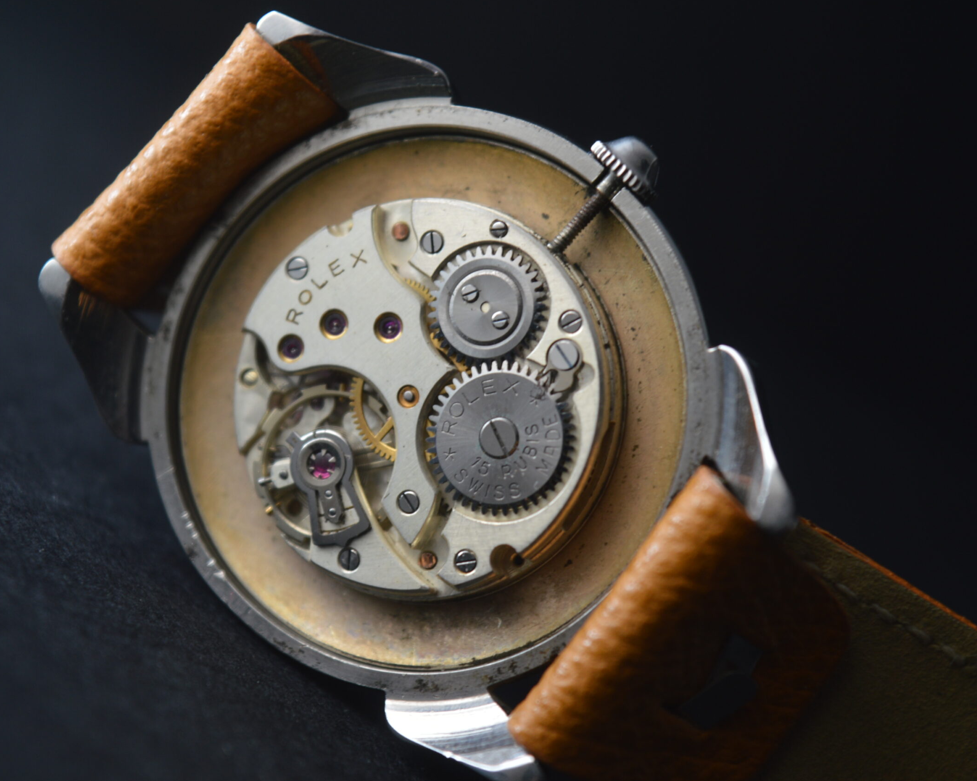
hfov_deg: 20.5
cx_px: 431
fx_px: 2705
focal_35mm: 94
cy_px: 390
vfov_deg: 16.4
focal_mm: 55
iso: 200
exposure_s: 1/15
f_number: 5.6
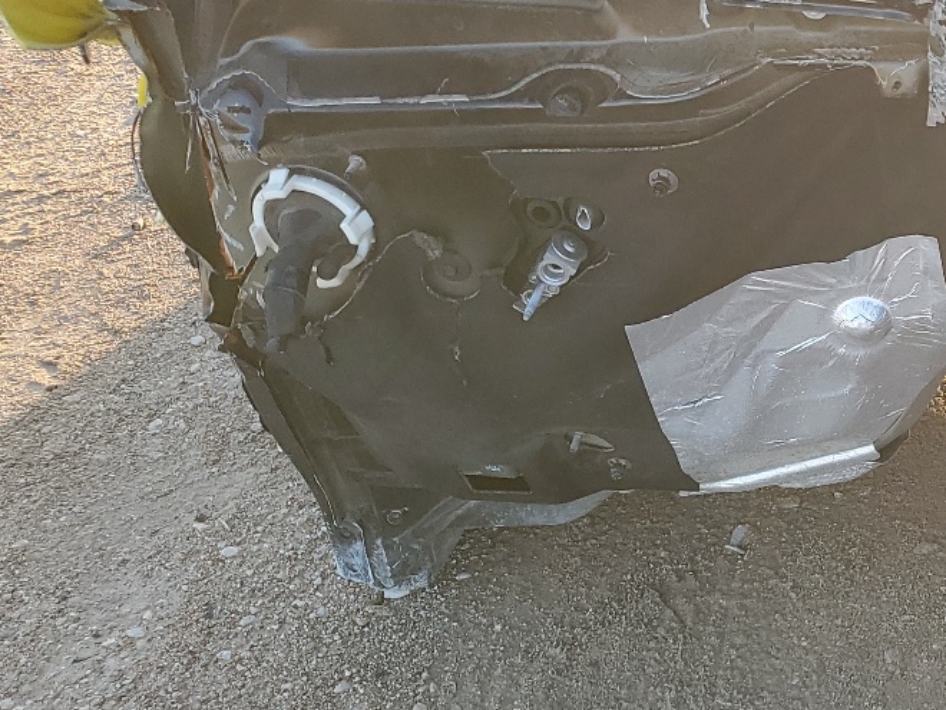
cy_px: 270
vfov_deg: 23.2
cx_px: 1102
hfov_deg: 27.4
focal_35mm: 63
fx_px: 1722
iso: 50
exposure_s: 1/256
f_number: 1.5
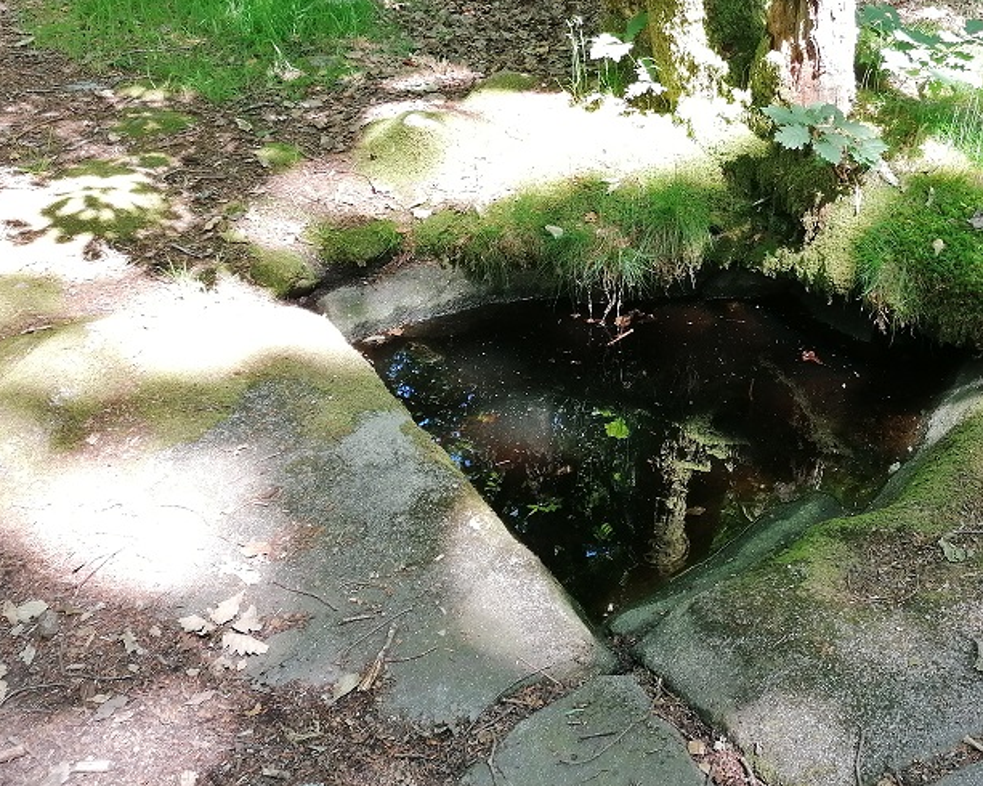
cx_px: 665
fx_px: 1251
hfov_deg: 42.3
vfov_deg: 34.1
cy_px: 189
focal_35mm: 43
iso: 64
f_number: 1.8
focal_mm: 4.75
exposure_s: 1/50
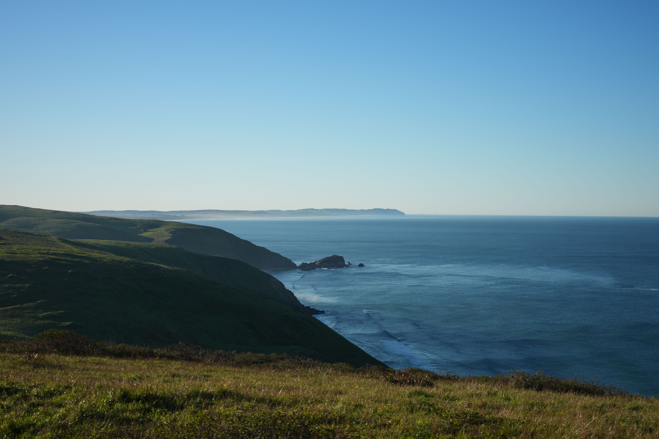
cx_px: 330
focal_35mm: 51
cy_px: 220
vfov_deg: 26.5
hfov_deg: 38.9
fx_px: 934
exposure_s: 1/800
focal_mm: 51
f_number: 5
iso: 160
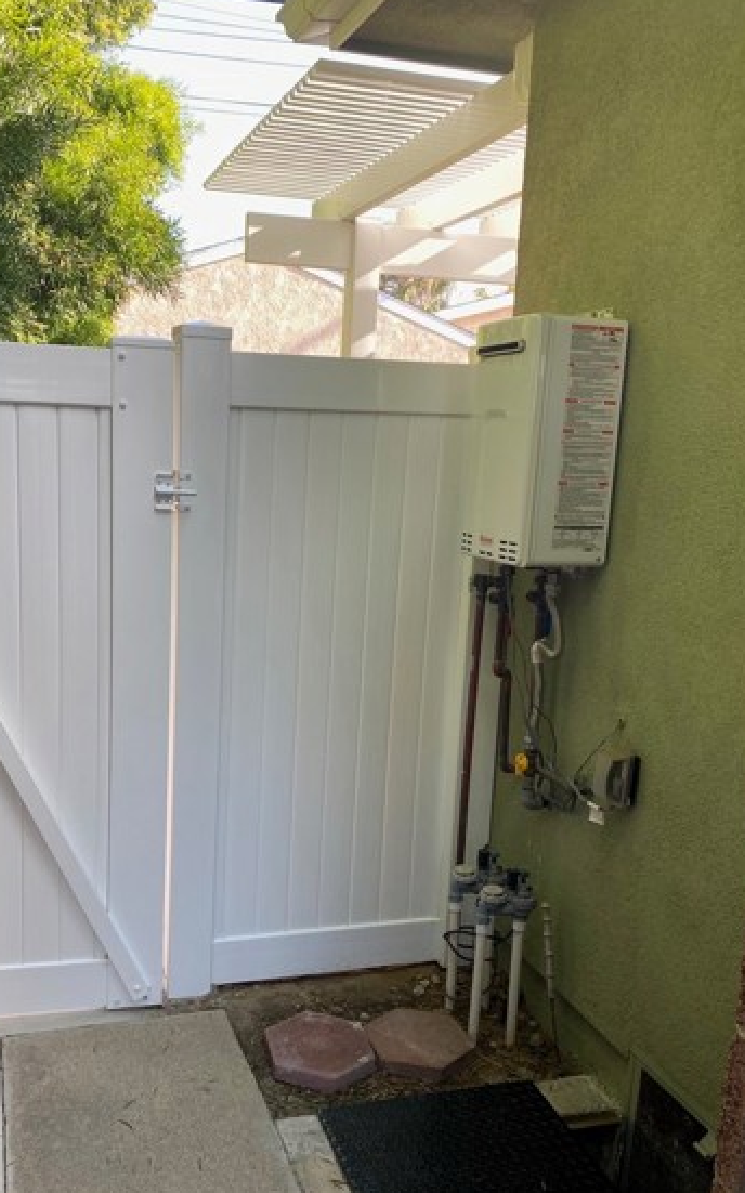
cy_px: 667
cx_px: 284
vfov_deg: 59.5
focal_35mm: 32
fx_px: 1040
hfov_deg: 39.2
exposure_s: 1/131
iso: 32
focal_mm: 4.25
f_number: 1.8
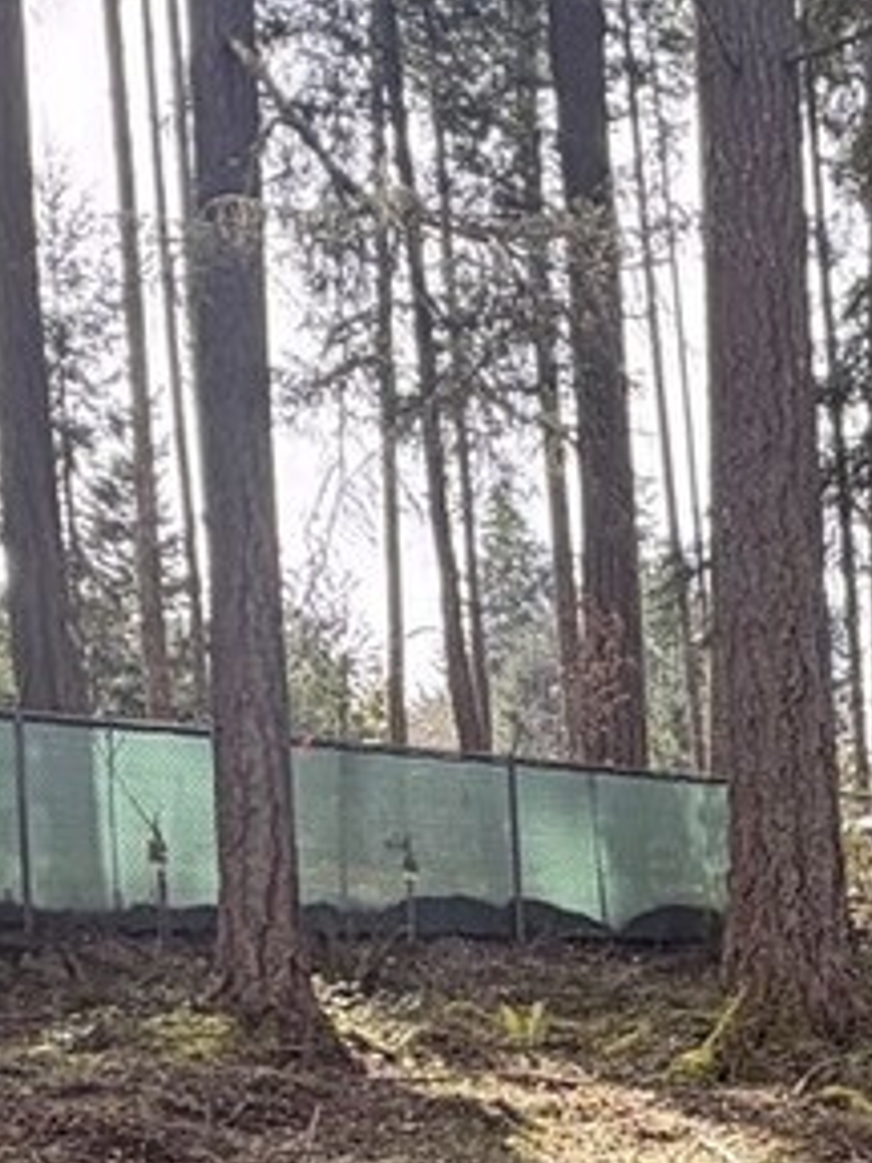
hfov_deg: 18.5
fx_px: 2351
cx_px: 1332
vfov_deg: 25.2
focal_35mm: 70
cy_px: 1369
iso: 50
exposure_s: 1/221
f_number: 2.2
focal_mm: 2.22
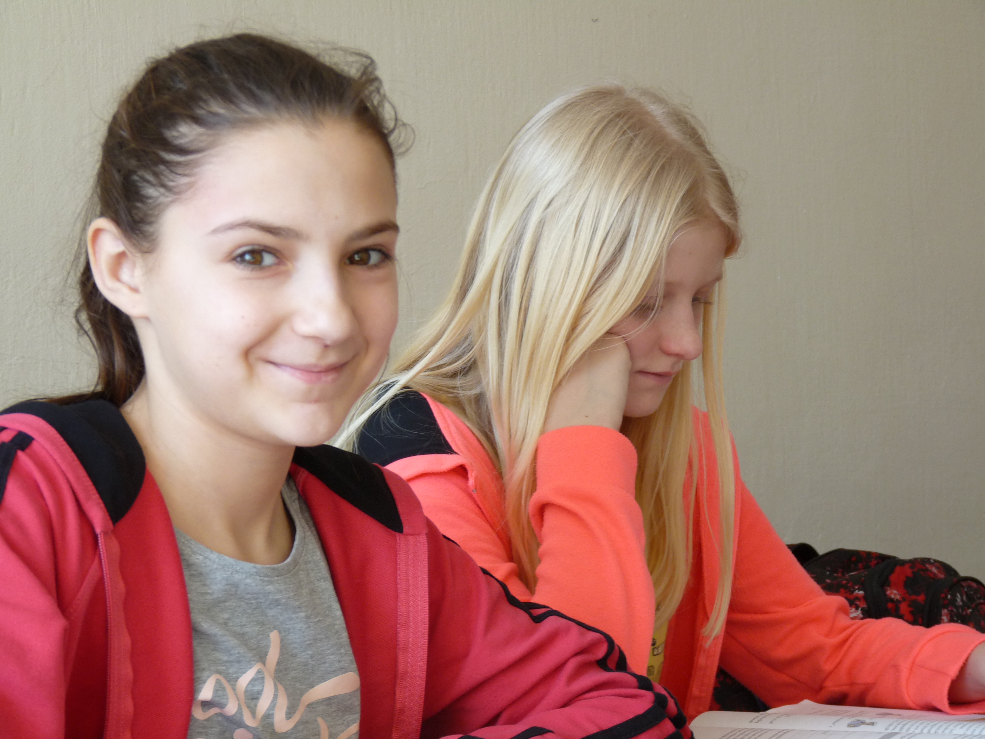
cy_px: 370
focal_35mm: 98
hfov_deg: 20.0
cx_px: 492
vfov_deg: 15.1
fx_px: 2789
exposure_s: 1/40
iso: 125
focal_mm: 17.4
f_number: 3.6
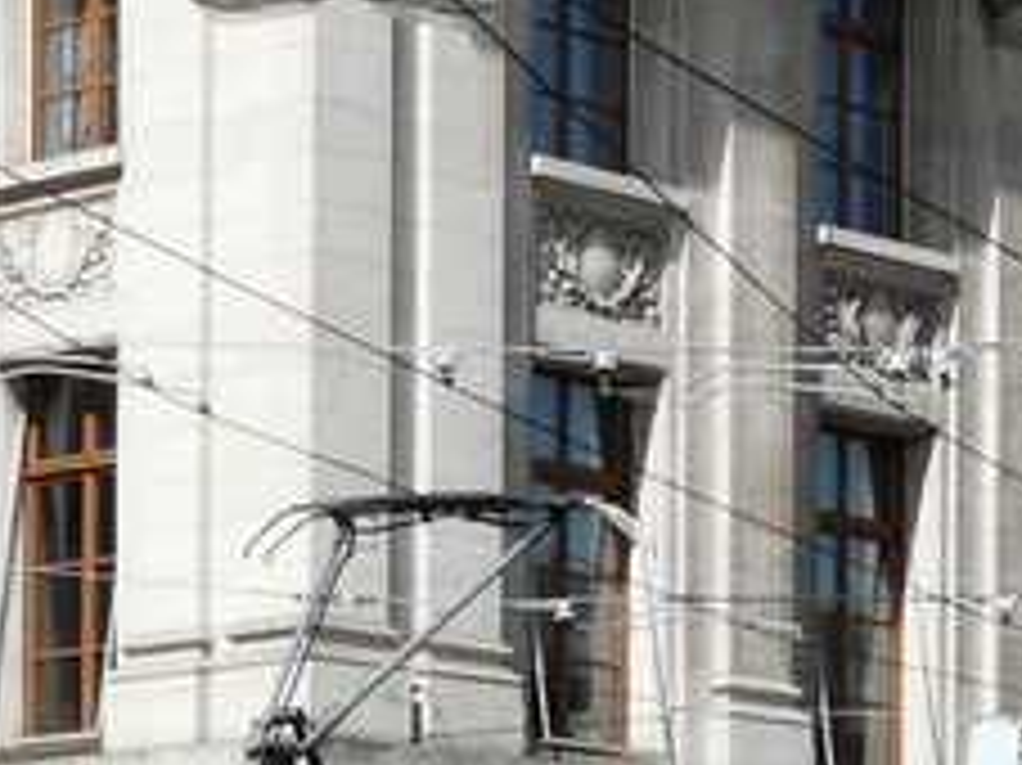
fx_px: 5843
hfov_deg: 10.0
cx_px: 783
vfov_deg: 7.3
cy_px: 1382
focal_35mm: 198
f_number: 5.6
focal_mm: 7.4
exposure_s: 1/400
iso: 100
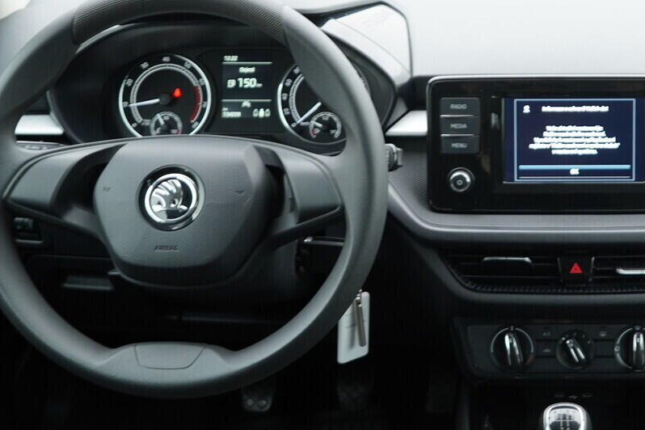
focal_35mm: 65
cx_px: 536
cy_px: 176
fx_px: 1164
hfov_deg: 30.1
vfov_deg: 20.9
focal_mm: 24
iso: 250
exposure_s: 1/40
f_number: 2.8
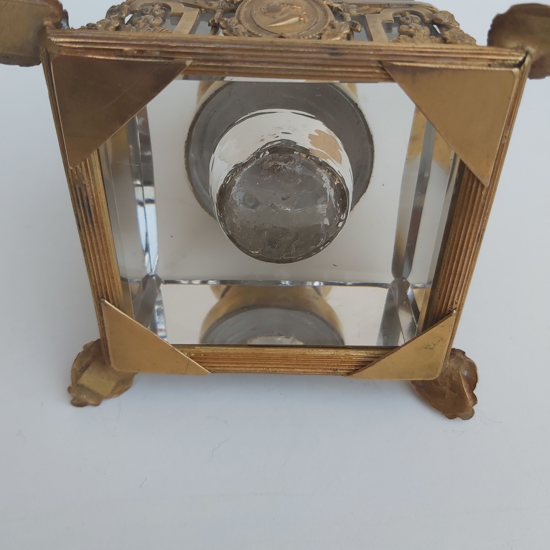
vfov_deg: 52.4
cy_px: 241
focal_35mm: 31
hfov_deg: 52.5
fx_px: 557
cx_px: 273
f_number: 1.7
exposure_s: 1/190
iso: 64
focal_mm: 3.92
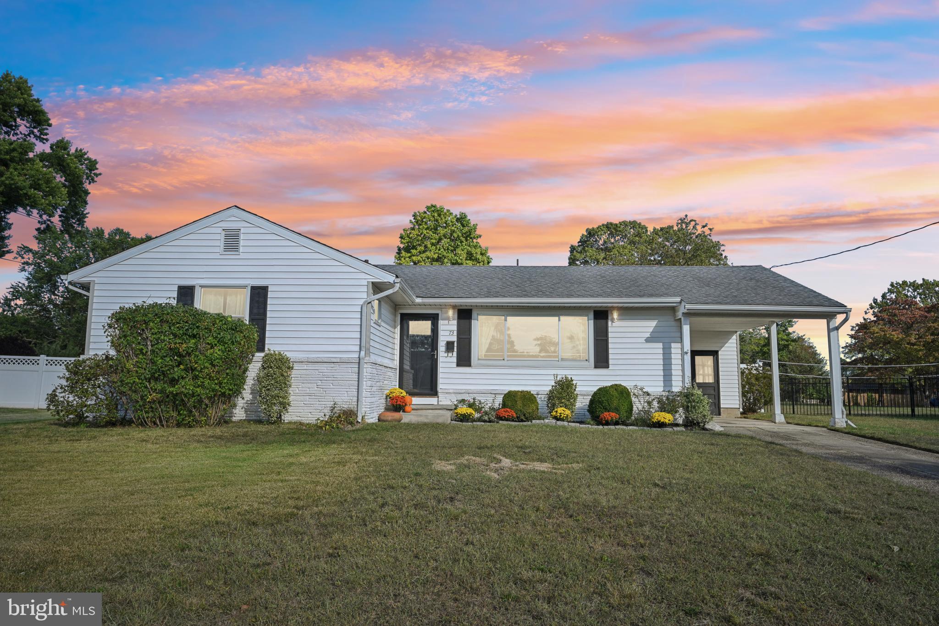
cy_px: 313
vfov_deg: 55.1
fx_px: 600
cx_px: 470
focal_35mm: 23
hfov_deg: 76.1
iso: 400
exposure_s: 1/1000
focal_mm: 23
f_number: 8
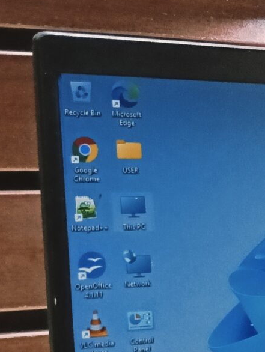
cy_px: 241
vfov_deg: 16.6
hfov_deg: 11.3
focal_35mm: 118
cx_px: 547
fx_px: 1202
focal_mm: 3.98
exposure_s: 1/30
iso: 800
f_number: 1.8
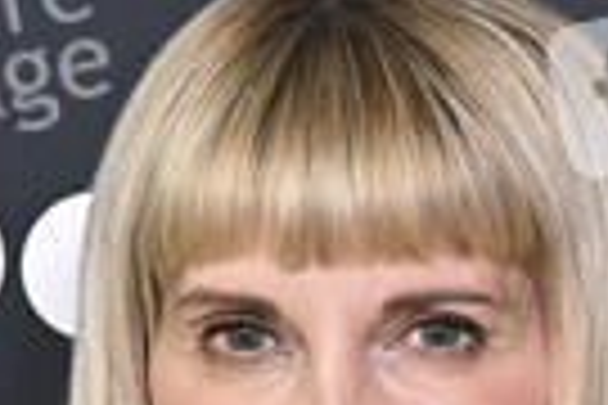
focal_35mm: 301
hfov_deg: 6.8
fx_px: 5083
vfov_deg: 4.5
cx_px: 369
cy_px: 747
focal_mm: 68
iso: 2500
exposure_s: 1/320
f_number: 5.6
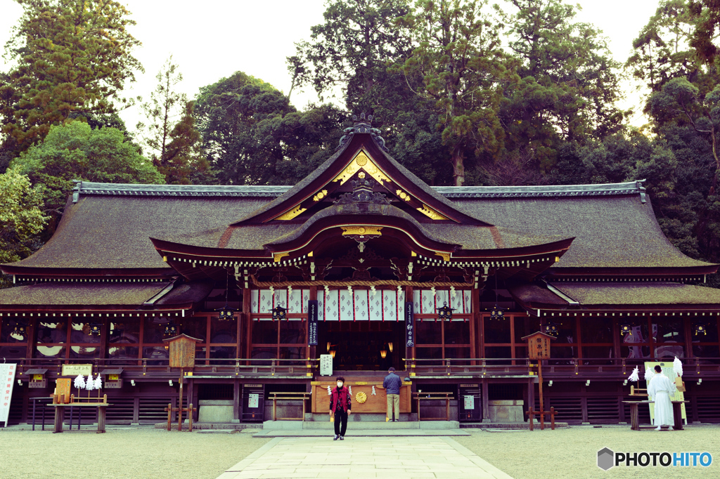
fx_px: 720
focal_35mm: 36
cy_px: 240
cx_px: 360
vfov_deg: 36.8
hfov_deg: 53.1
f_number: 4.5
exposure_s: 1/80
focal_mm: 24
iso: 100
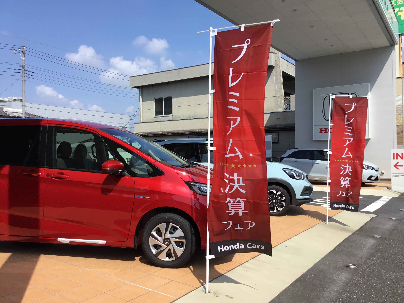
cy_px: 152
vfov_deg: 45.4
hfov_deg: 58.4
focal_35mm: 31
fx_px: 362
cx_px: 202
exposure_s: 1/1314
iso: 25
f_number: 2.4
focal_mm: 3.3
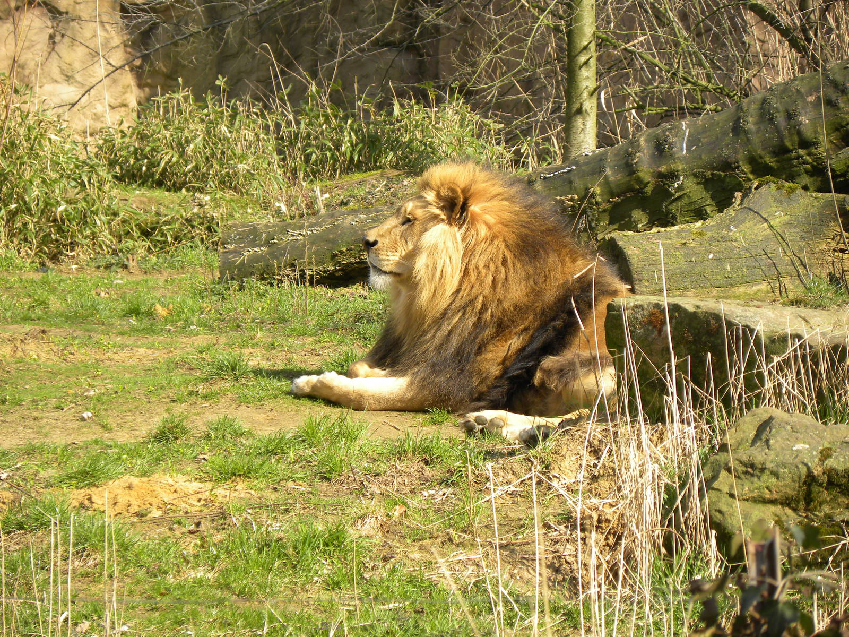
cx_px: 424
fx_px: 7137
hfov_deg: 6.8
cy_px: 318
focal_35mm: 291
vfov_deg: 5.1
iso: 64
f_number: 4.5
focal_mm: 51.8
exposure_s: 1/210
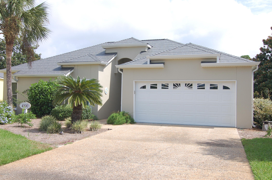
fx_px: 272
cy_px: 90
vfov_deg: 36.7
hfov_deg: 53.2
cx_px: 136
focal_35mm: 36
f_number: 9
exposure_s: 1/320
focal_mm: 24
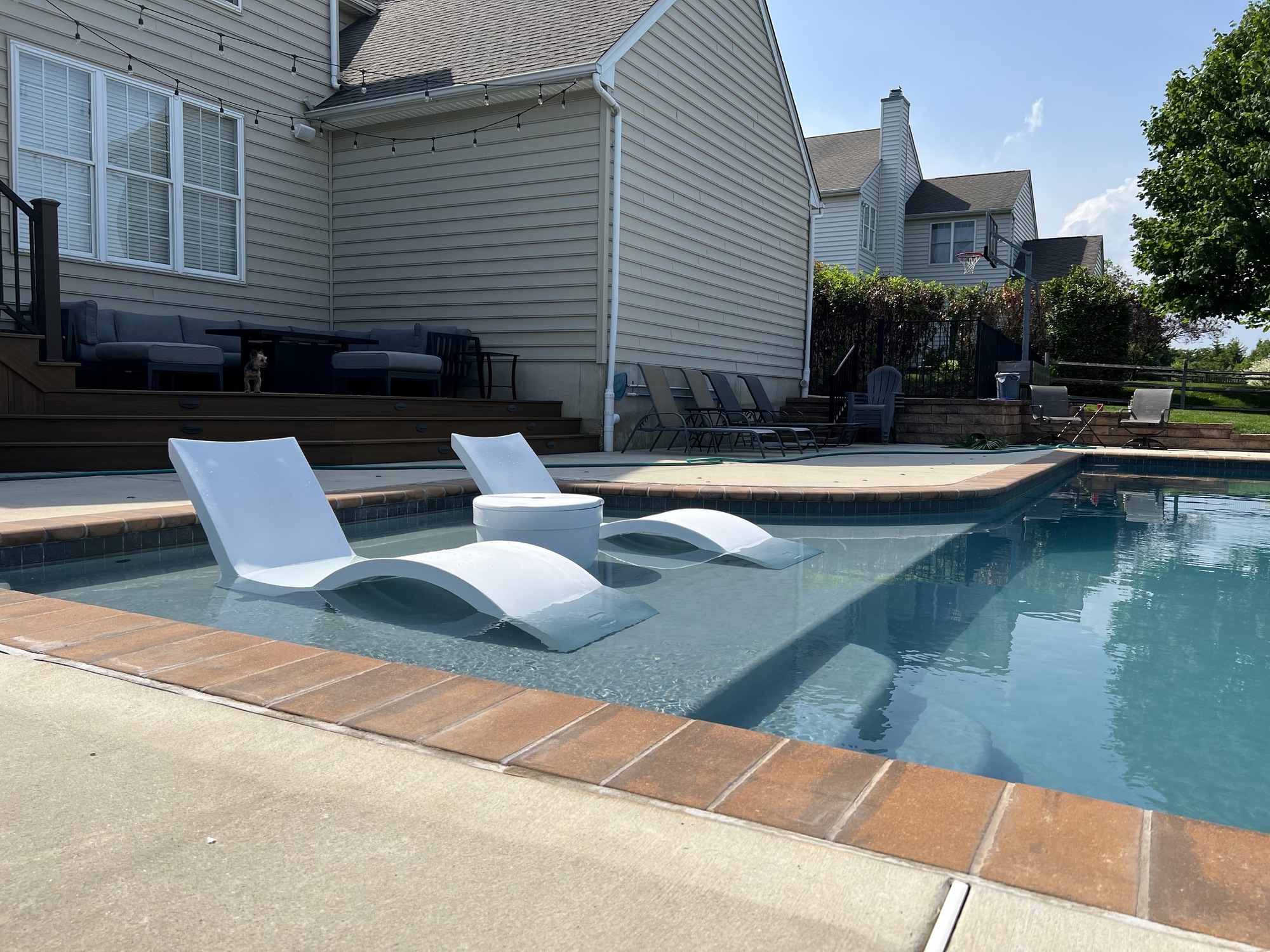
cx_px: 635
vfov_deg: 53.1
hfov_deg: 67.3
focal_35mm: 26
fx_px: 954
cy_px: 476
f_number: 1.5
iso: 50
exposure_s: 1/4630
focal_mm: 5.7
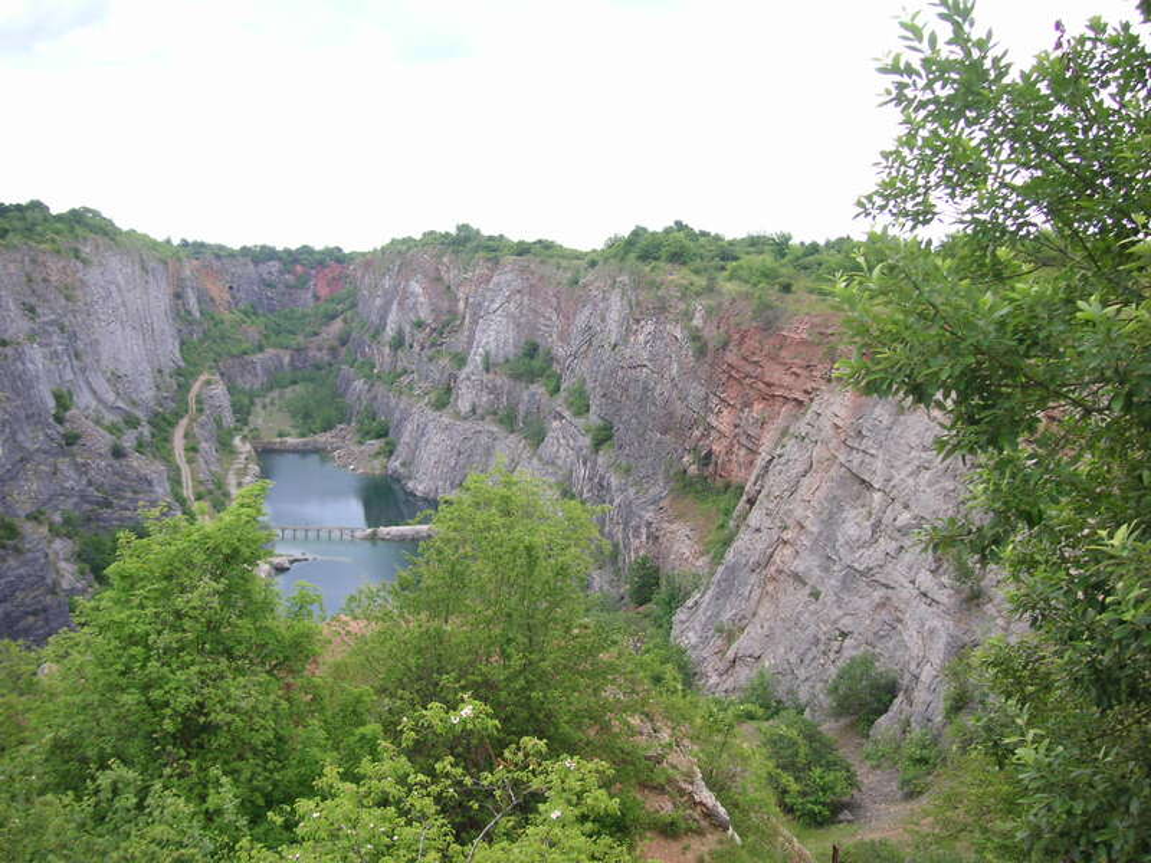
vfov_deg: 38.7
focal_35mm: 37
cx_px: 576
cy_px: 432
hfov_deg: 50.1
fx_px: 1230
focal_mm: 6.1
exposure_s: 1/180
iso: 50
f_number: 2.8
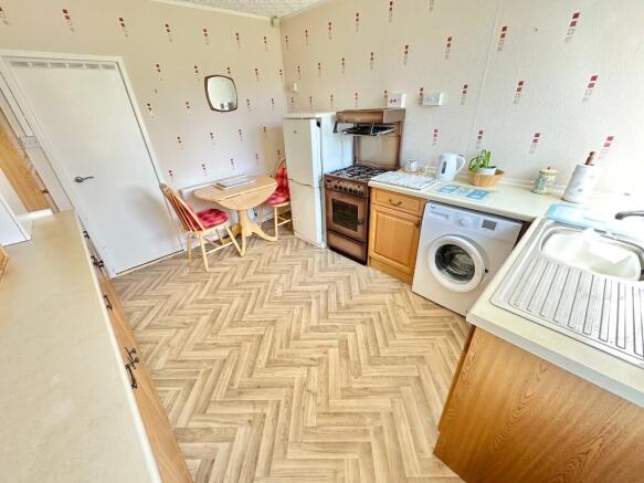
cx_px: 322
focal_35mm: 14
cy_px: 242
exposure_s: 1/88
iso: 320
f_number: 2.2
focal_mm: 2.22
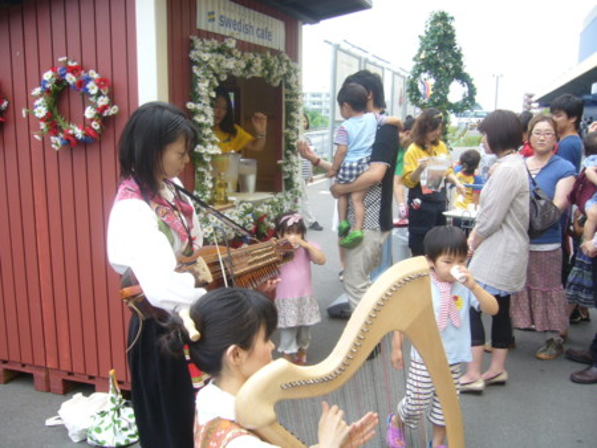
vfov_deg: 40.7
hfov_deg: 52.6
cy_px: 224
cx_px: 298
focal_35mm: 35
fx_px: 604
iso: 80
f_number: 2.8
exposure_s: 1/160
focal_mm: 5.8
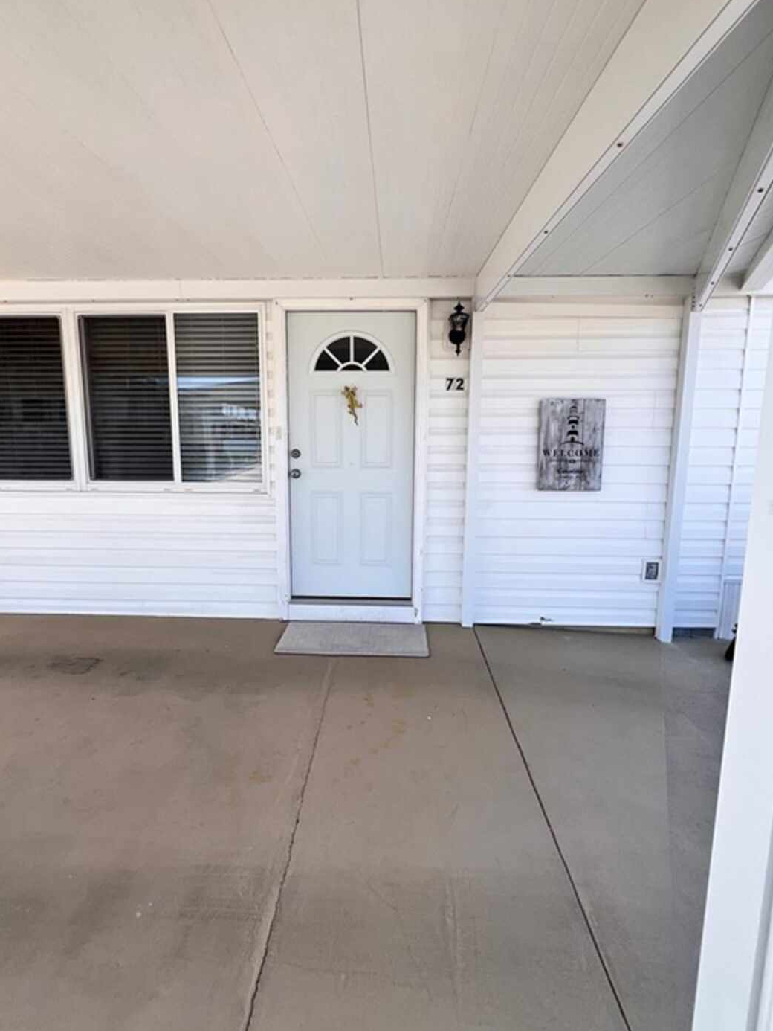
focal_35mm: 16
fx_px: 476
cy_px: 507
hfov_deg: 78.1
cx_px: 368
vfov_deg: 94.5
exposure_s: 1/803
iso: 32
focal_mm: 1.57
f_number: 1.8
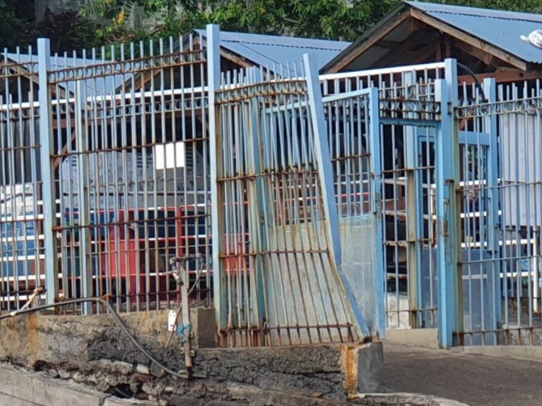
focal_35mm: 199
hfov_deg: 9.9
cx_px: 348
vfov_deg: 7.3
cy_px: 720
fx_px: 3116
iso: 100
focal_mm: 6
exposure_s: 1/299
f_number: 2.4
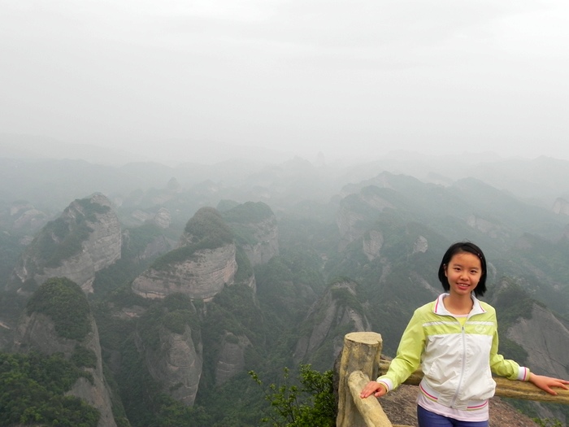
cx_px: 284
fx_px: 608
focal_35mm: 37
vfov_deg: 38.7
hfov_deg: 50.1
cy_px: 214
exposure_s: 1/135
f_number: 4.5
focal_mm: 6.6
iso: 160
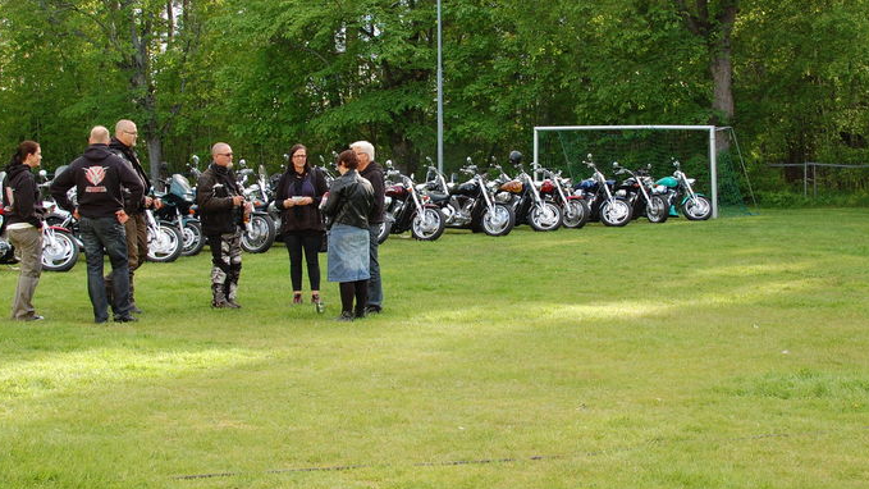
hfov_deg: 32.5
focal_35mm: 65
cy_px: 176
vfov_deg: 18.6
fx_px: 1489
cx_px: 432
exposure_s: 1/125
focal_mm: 35
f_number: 5.6
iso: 360
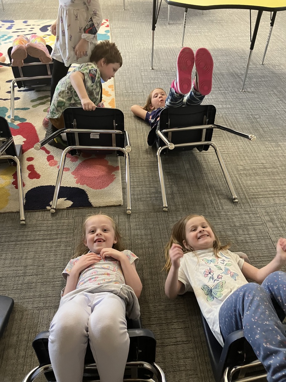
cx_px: 143
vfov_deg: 63.4
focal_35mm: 28
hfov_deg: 49.7
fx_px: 308
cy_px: 191
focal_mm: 3.99
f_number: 1.8
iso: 250
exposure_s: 1/40
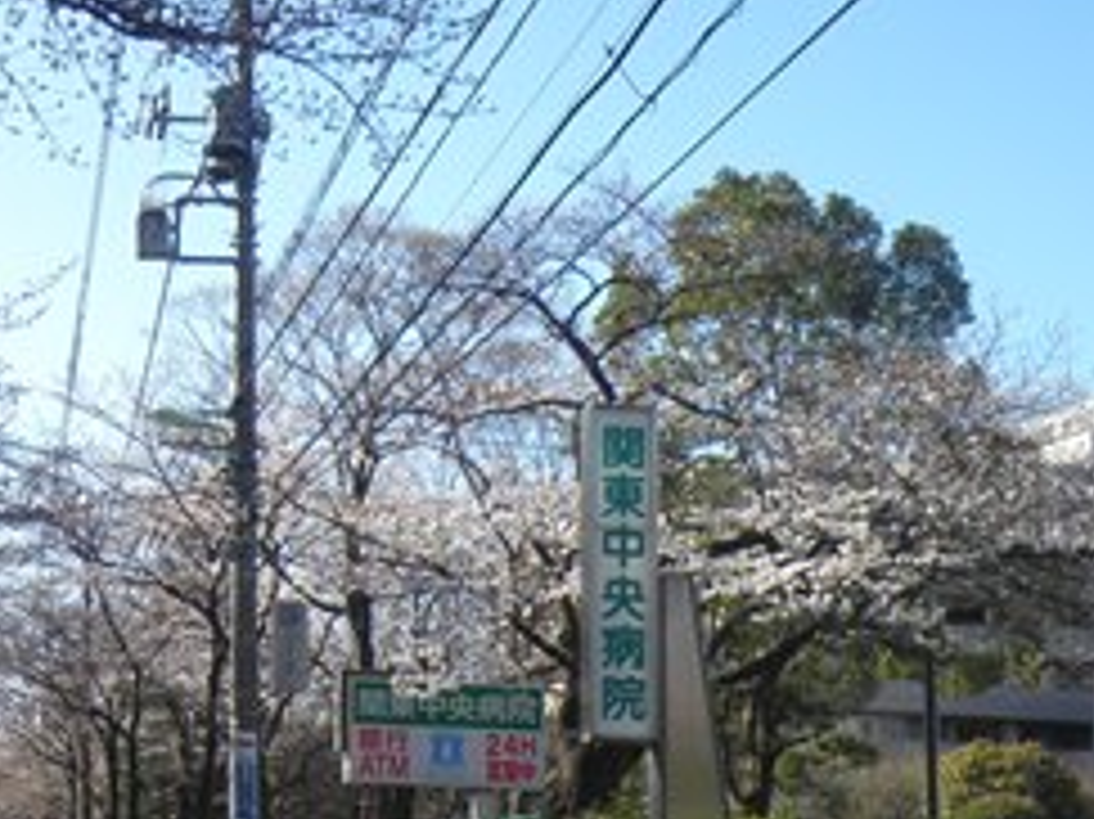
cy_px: 500
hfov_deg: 30.7
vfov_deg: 25.6
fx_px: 1801
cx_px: -65
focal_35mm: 57
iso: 64
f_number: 7.9
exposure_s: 1/80
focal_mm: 4.7
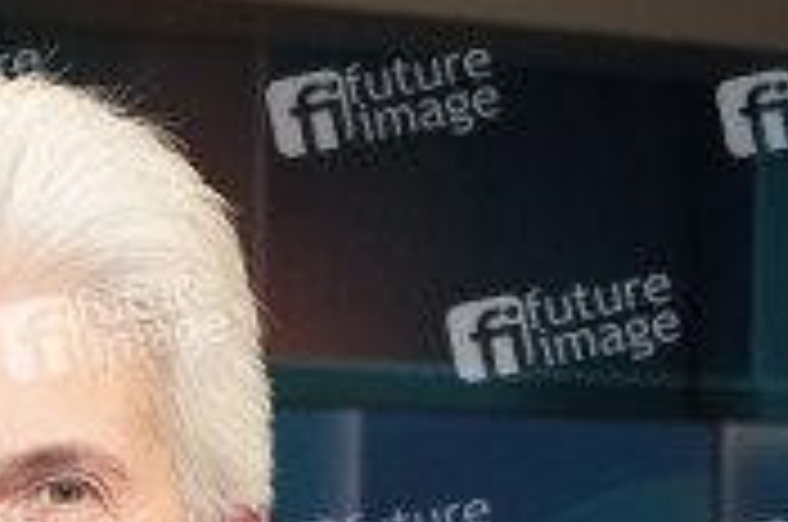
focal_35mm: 85
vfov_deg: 15.3
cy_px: 666
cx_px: -7
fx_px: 1857
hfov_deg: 23.0
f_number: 5.6
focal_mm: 33
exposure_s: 1/125
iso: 2000
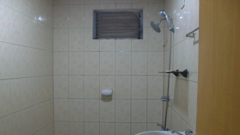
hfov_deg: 51.6
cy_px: 89
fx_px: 248
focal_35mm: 39
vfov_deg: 30.2
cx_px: 121
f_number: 2.8
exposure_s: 1/15
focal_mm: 6.2
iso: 400
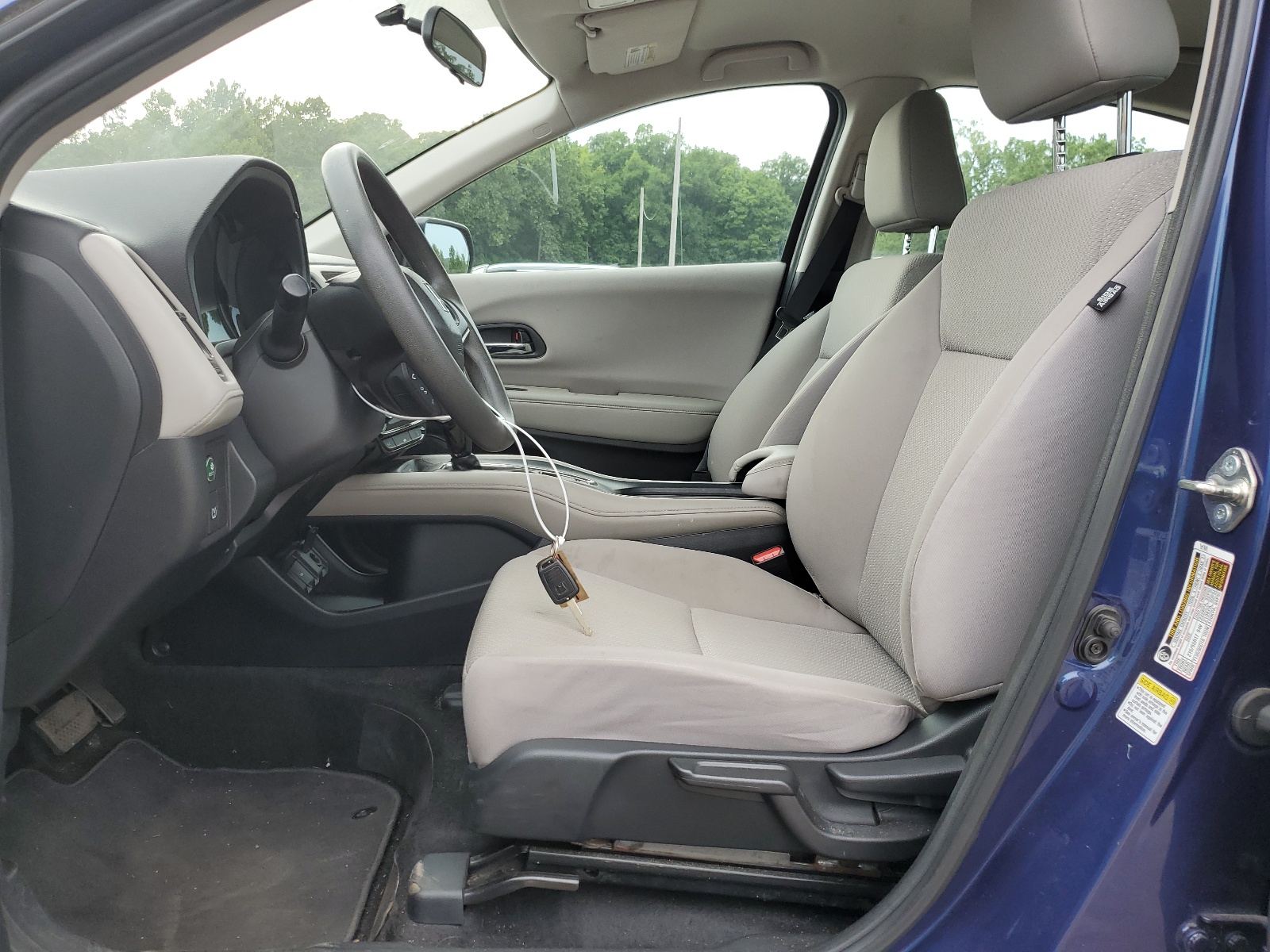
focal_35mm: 26
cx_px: 635
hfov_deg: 67.3
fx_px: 954
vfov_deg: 53.1
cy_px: 476
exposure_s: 1/323
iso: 50
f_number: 1.5
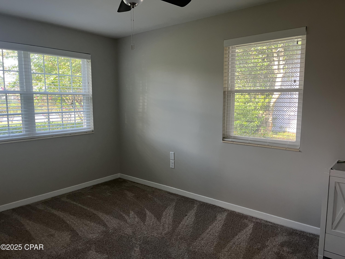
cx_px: 172
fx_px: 259
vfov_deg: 53.1
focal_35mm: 26
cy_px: 130
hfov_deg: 67.3
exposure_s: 1/60
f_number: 1.6
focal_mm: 5.1
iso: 125
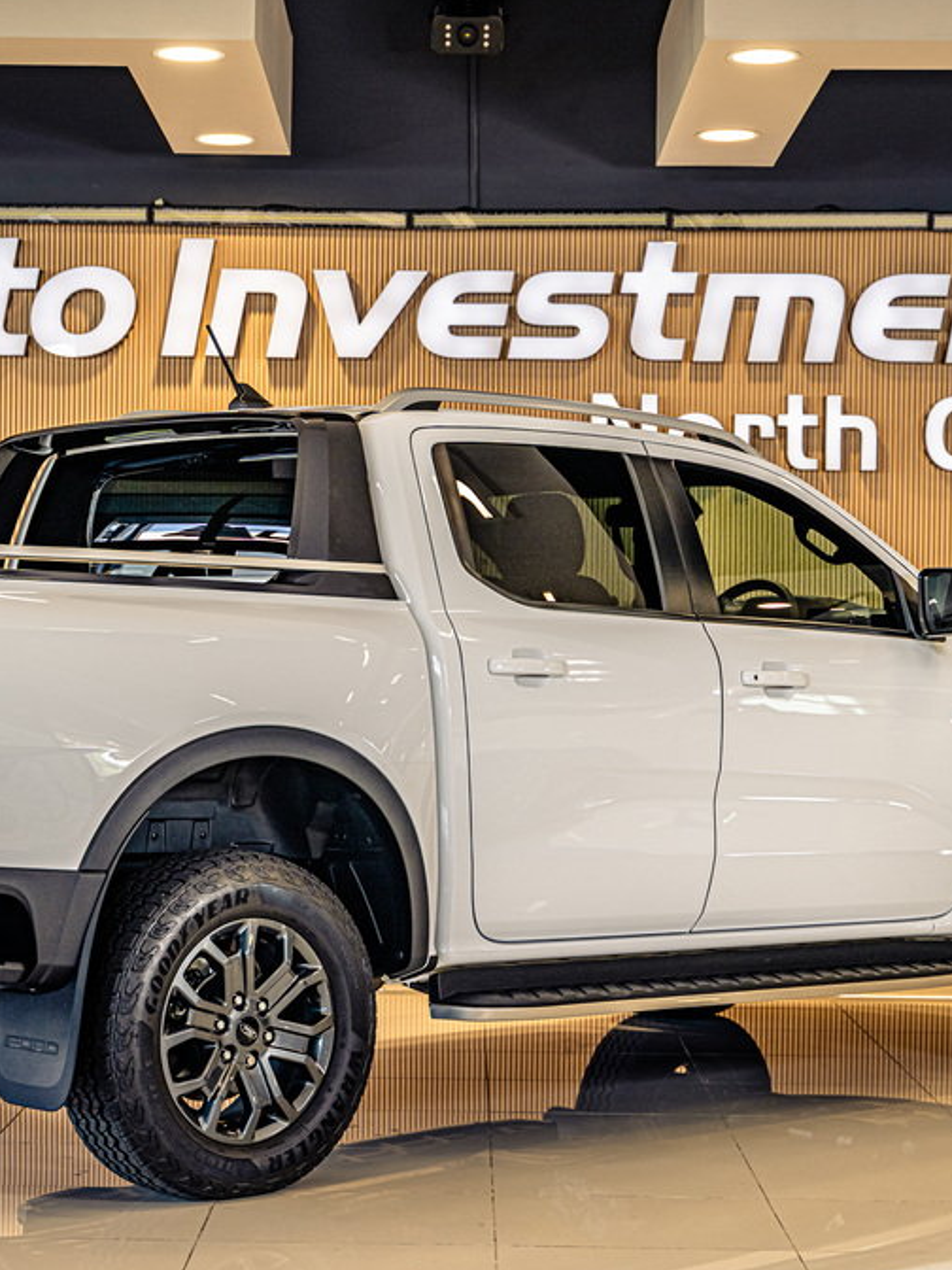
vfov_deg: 24.7
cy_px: 635
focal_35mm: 79
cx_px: 360
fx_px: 2897
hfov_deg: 18.6
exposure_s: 1/160
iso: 400
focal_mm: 54
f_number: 3.5
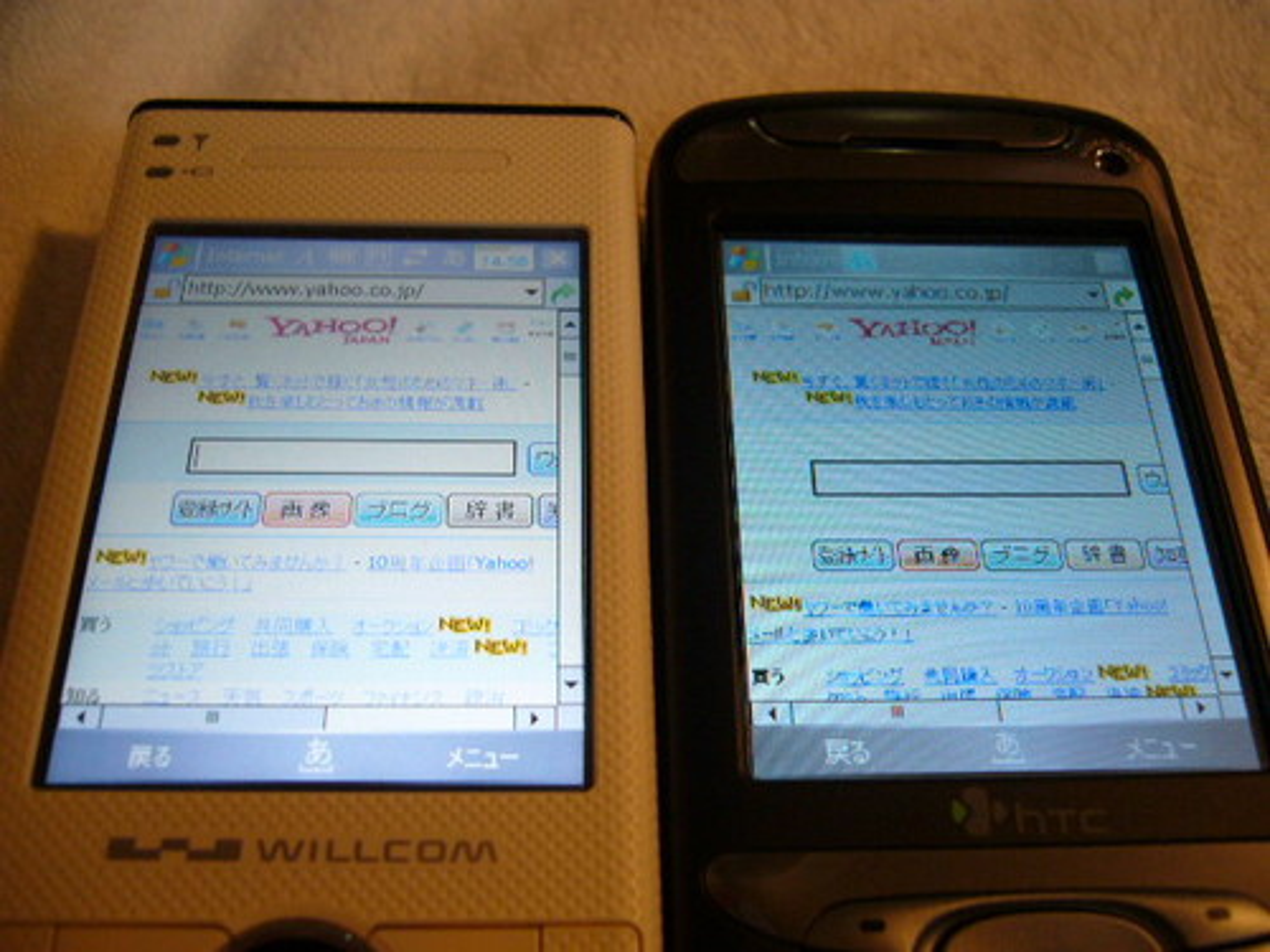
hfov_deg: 52.6
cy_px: 476
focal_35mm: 35
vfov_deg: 40.7
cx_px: 635
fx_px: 1284
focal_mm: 5.8
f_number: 2.8
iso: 100
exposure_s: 1/15
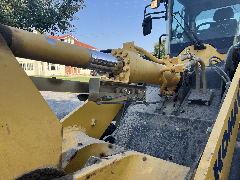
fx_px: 180
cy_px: 90
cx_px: 120
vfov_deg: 53.1
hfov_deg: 67.3
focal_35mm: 26
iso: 50
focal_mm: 5.1
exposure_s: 1/1129
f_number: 1.6
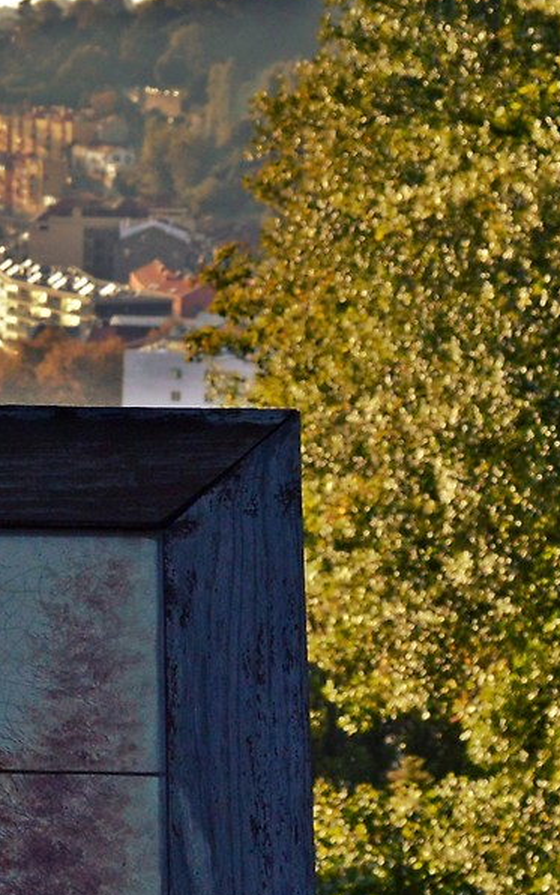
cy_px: 550
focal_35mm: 123
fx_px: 3001
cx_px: -314
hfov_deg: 10.3
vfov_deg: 16.9
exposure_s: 1/800
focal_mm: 20
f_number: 5.6
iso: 400
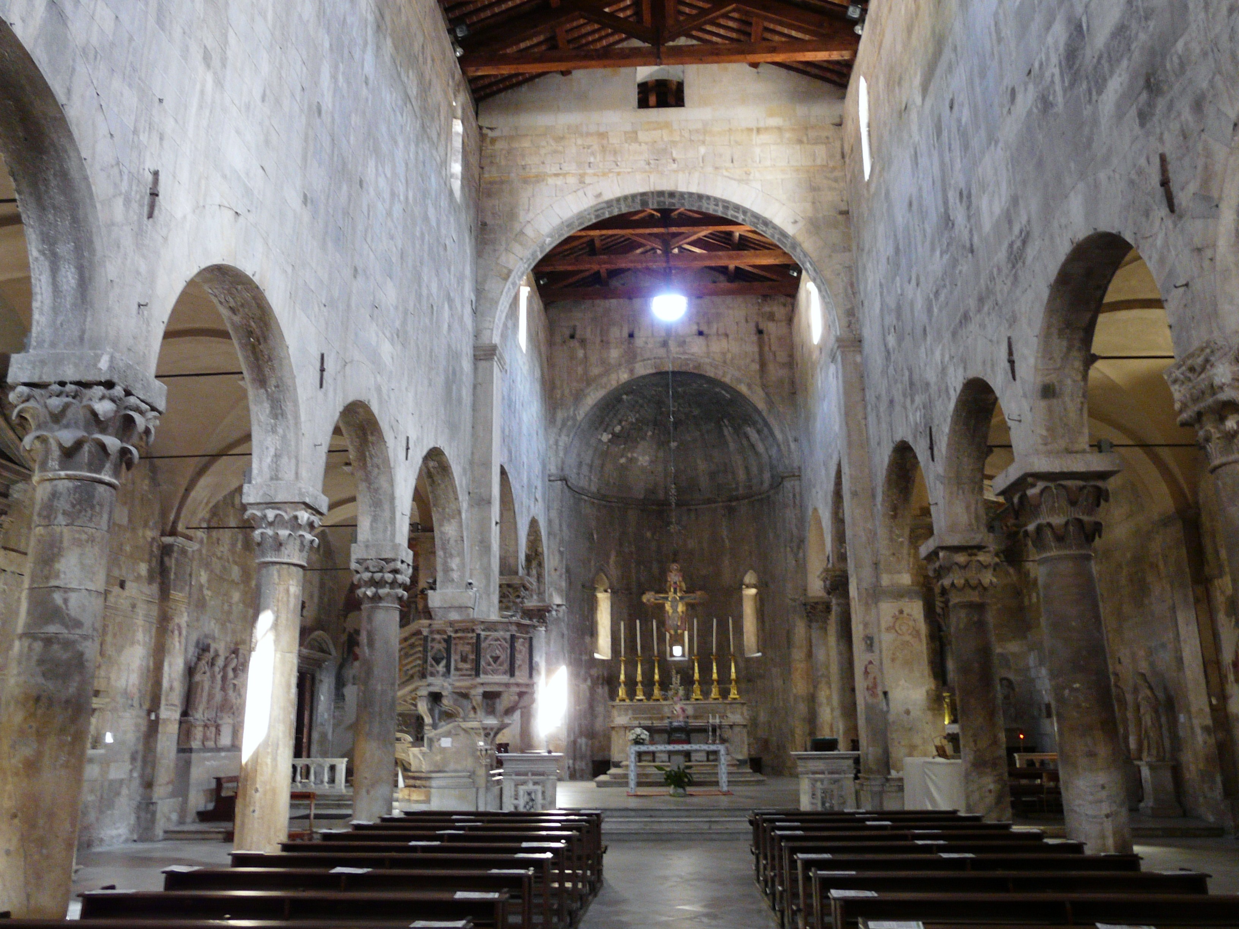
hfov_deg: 63.4
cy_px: 464
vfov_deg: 49.7
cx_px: 620
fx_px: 1002
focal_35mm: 28
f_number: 2.8
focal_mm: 4.6
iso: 200
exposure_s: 1/5
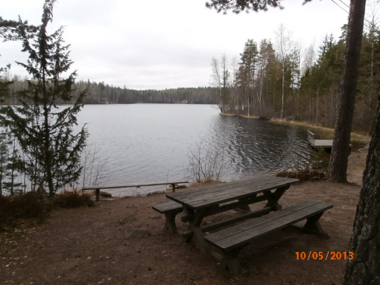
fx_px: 263
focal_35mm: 24
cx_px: 190
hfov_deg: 71.6
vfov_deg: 56.8
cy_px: 142
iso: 100
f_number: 7.9
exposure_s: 1/100
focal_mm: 4.2
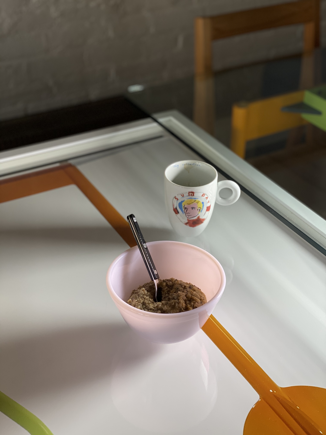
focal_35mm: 52
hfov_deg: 28.0
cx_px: 163
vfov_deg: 36.8
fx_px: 653
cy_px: 218
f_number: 2
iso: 64
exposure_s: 1/122
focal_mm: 6
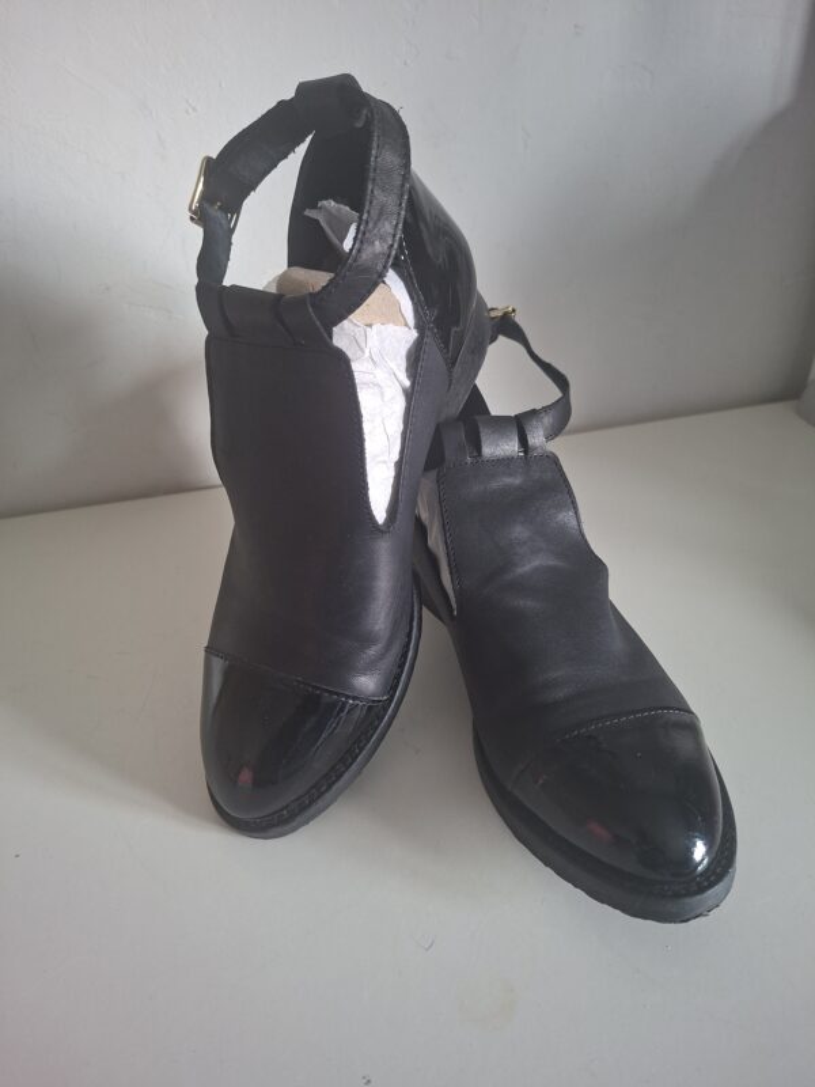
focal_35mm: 23
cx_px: 408
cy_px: 544
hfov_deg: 58.9
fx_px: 722
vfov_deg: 73.9
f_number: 1.8
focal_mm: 5.54
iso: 320
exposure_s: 1/25
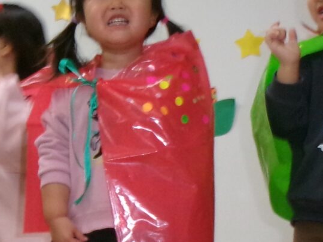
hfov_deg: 12.7
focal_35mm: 153
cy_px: 172
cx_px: 1
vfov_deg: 9.7
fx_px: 1428
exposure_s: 1/34
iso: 400
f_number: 4.7
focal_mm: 7.8
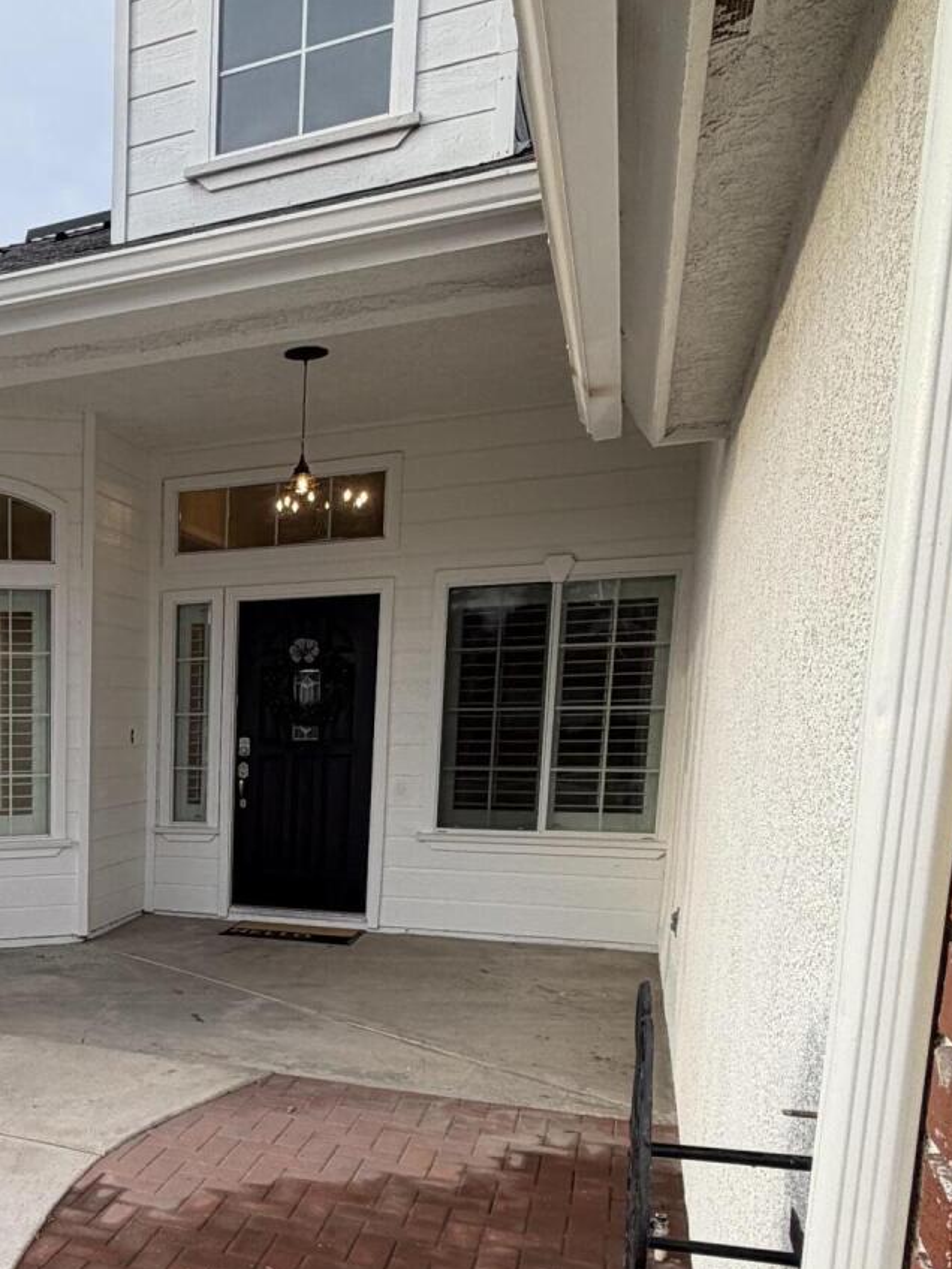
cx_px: -63
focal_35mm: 33
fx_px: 1210
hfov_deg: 37.0
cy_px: 917
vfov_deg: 53.4
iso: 64
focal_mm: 2.22
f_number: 2.2
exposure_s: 1/458
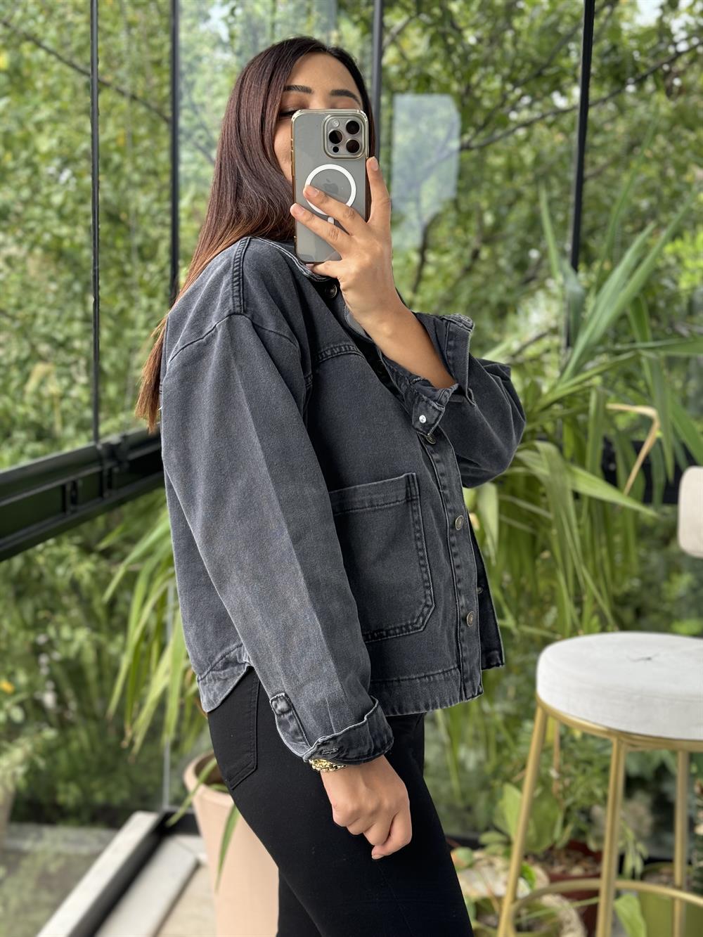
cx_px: 352
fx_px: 1300
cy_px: 468
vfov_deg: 39.7
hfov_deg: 30.3
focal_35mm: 48
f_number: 1.78
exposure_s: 1/112
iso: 100
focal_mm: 6.76
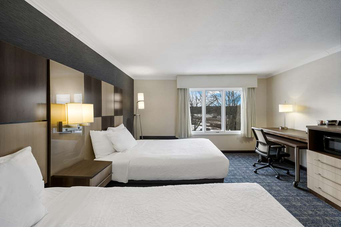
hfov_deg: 100.4
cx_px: 170
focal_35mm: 15
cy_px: 114
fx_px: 142
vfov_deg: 77.3
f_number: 8
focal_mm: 15
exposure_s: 1/2.5
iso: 100
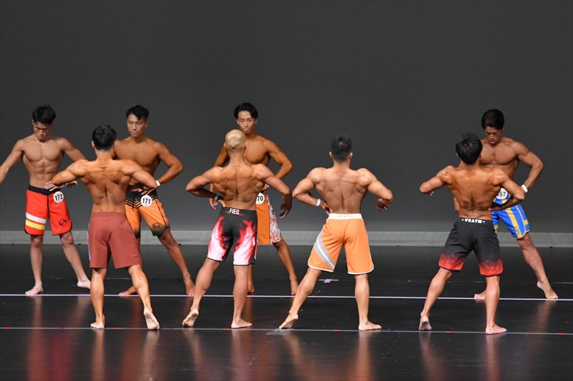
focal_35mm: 225
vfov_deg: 6.1
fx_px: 3580
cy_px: 190
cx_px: 286
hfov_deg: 9.2
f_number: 5.6
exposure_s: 1/400
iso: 4000
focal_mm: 150
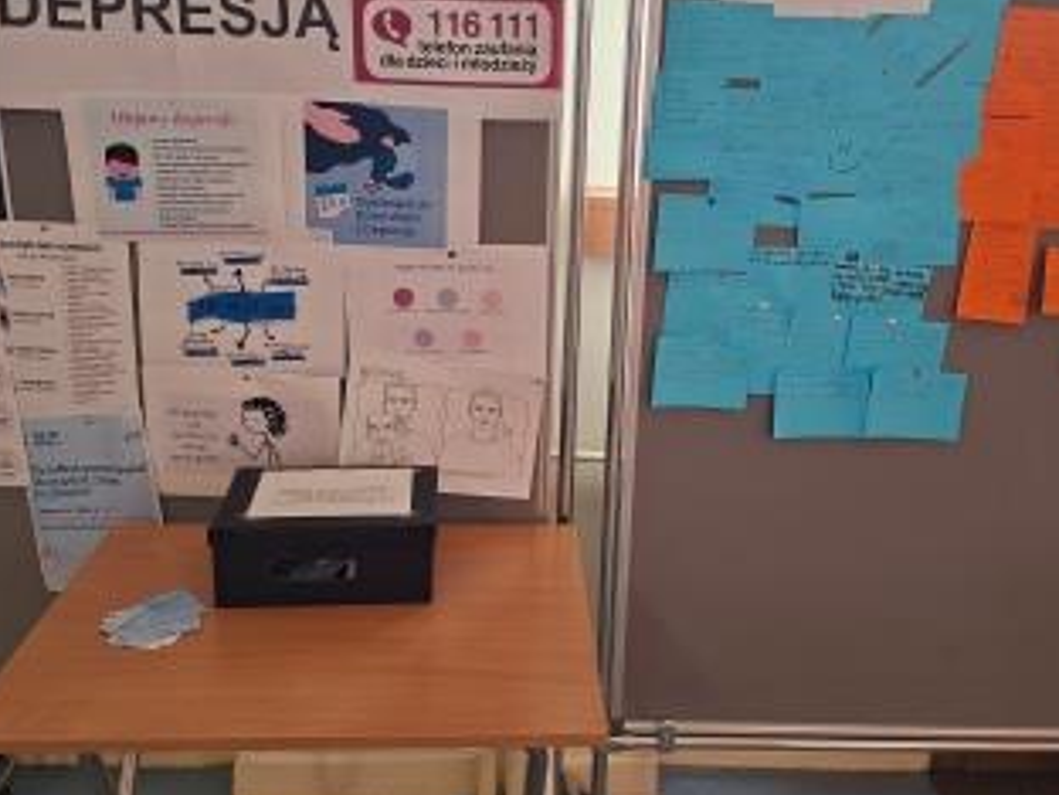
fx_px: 1010
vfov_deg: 42.7
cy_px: 319
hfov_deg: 55.3
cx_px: 557
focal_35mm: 33
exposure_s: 1/100
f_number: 1.8
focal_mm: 5.54
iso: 160
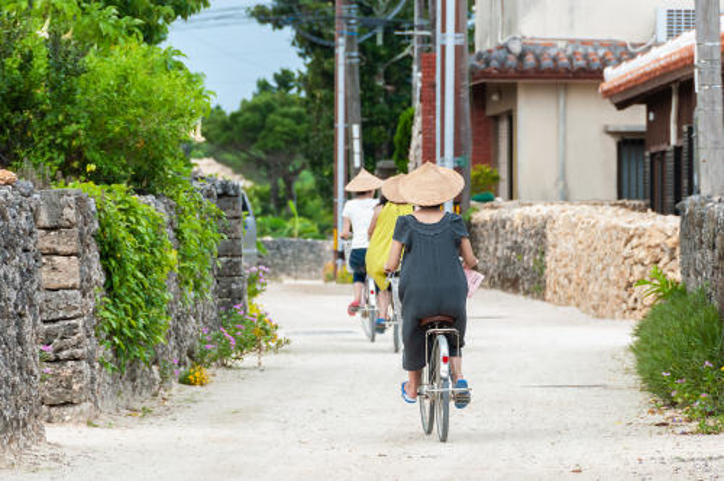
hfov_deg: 6.9
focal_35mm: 300
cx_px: 362
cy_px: 240
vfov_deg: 4.6
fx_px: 6025
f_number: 8
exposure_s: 1/200
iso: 400
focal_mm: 200
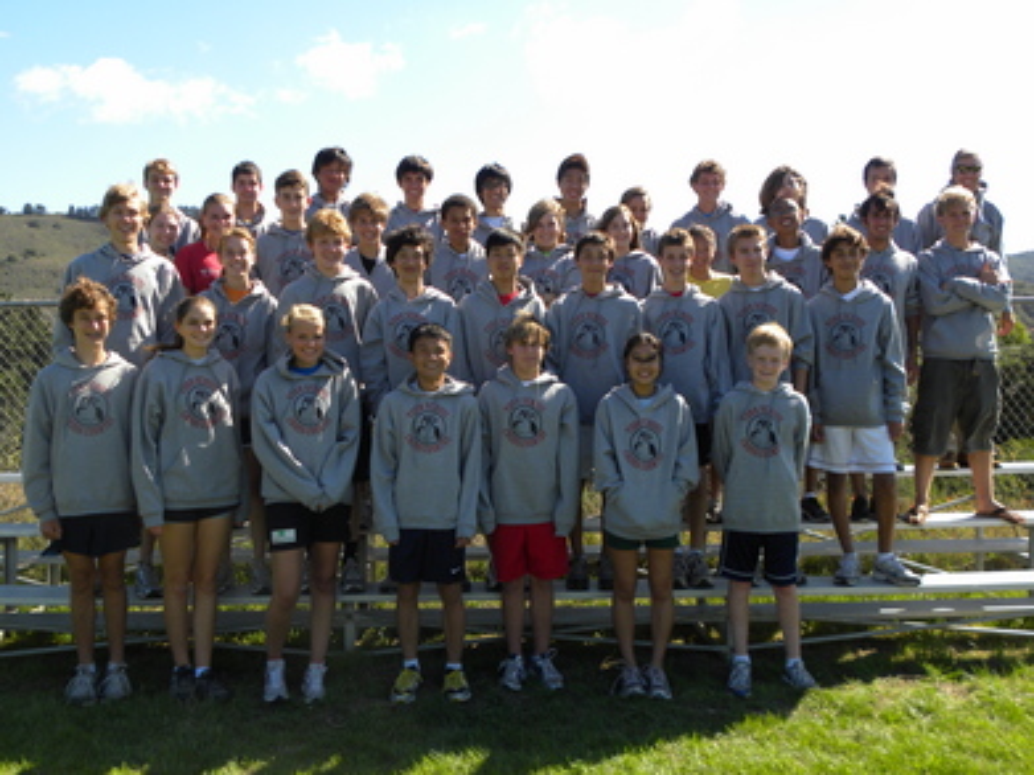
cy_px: 388
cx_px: 517
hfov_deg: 50.2
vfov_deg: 38.6
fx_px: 1105
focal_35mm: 37
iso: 64
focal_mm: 6.6
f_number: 3.5
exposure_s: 1/374
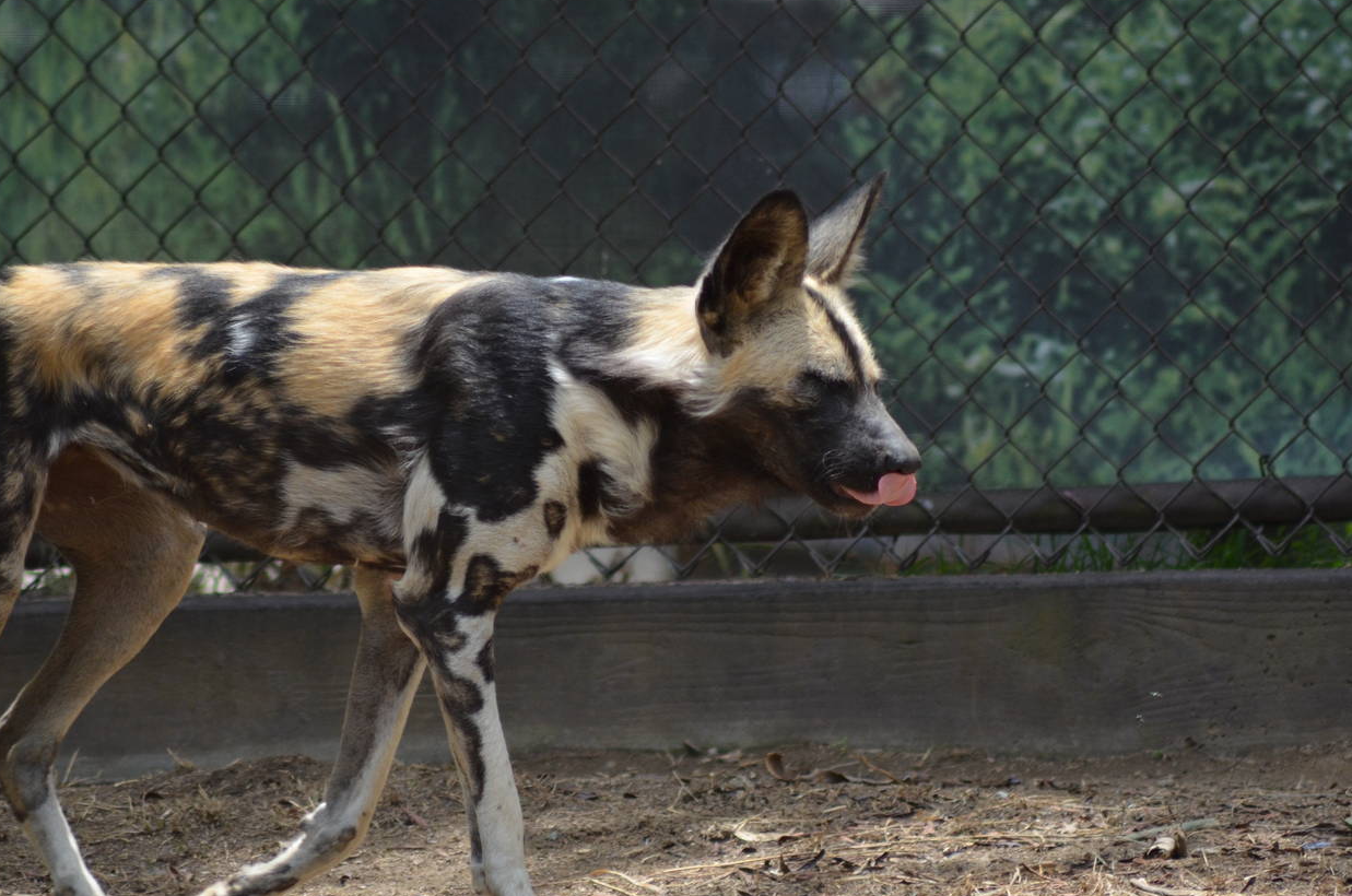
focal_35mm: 582
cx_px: 655
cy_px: 537
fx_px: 21818
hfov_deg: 3.5
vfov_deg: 2.4
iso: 560
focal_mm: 300
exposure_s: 1/1000
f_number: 5.6
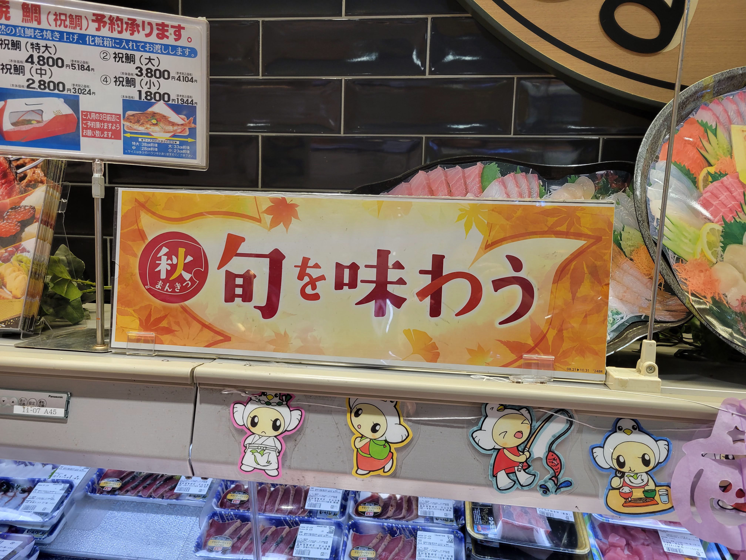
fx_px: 560
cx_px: 373
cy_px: 280
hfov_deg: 67.3
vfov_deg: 53.1
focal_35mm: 26
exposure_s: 1/100
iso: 125
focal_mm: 5.4
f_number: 1.8
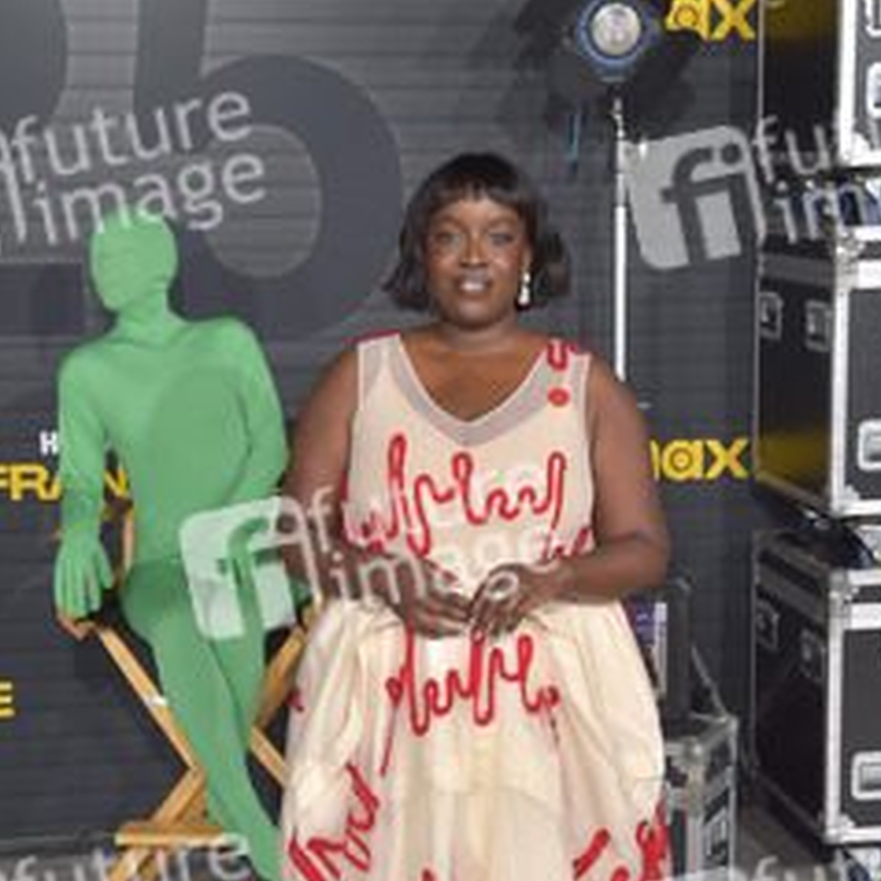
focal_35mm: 63
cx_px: 479
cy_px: 737
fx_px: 1814
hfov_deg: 27.3
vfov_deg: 26.7
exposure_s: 1/250
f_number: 6.3
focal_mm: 44
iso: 320
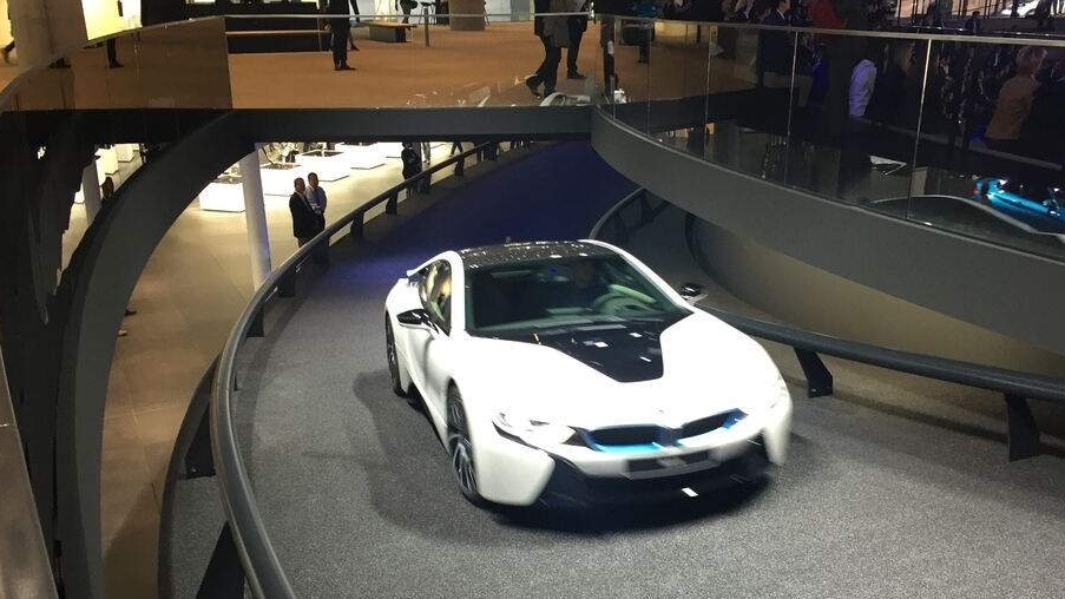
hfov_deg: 56.6
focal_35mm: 35
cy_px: 368
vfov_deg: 33.6
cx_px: 544
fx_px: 988
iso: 125
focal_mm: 4.15
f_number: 2.2
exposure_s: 1/33
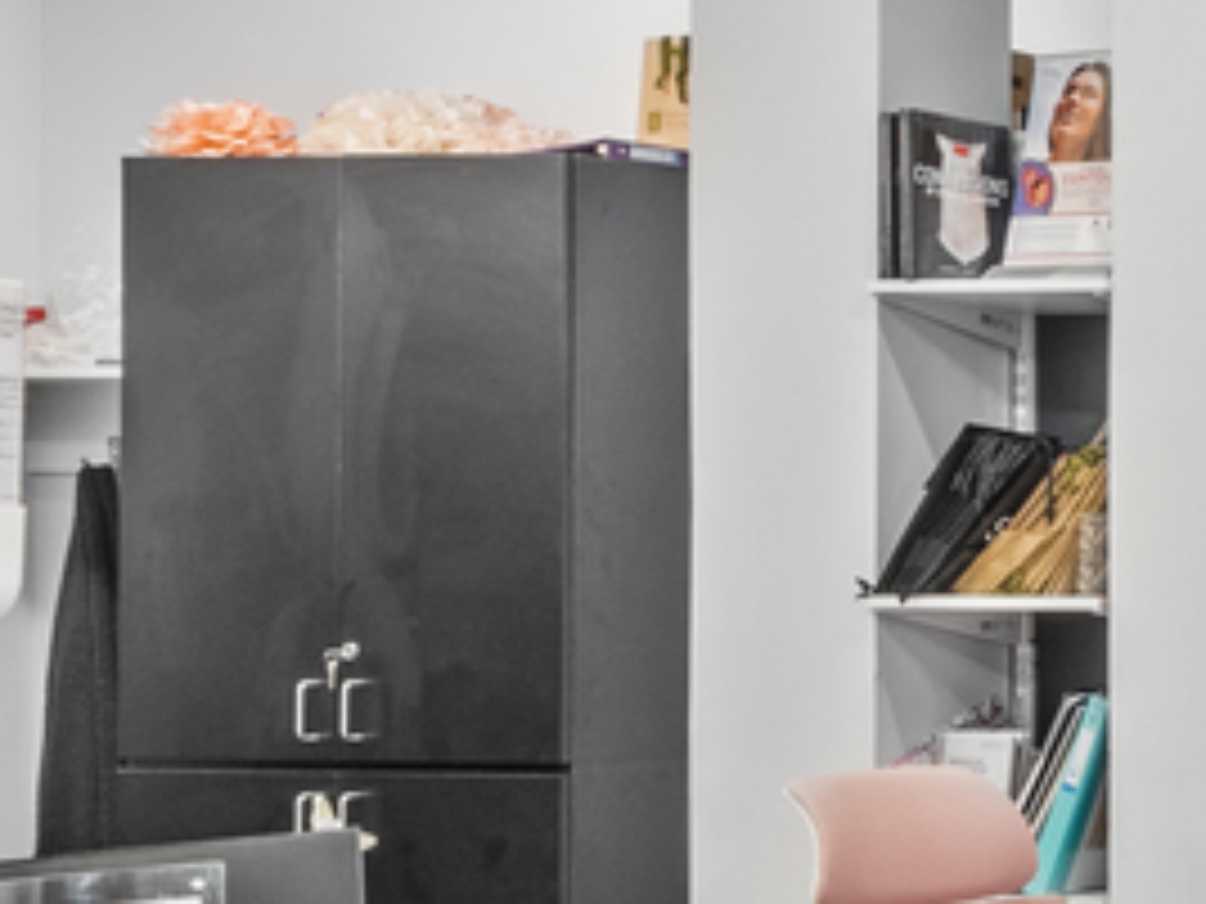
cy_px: 621
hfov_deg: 15.3
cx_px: 2736
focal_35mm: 87
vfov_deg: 16.9
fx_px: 3031
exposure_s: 1/2.5
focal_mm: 15
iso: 400
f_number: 11
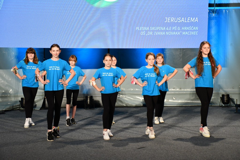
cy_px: 80
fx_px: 500
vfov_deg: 18.2
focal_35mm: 75
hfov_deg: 27.0
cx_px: 120
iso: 1250
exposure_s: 1/125
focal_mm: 50
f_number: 4.8
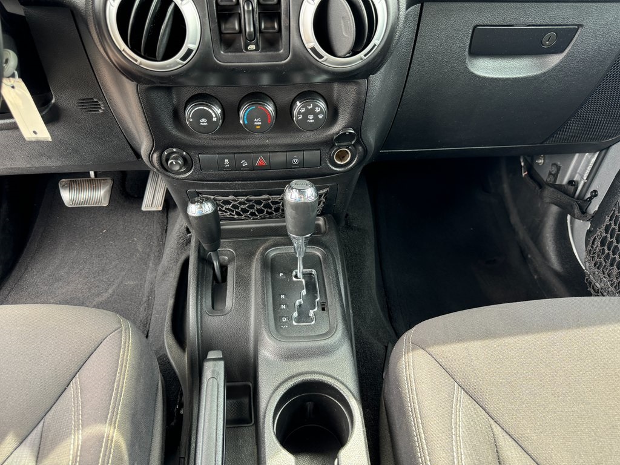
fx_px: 430
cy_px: 232
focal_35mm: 24
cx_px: 310
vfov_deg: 56.8
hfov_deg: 71.6
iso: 200
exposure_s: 1/70
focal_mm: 6.76
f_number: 1.78
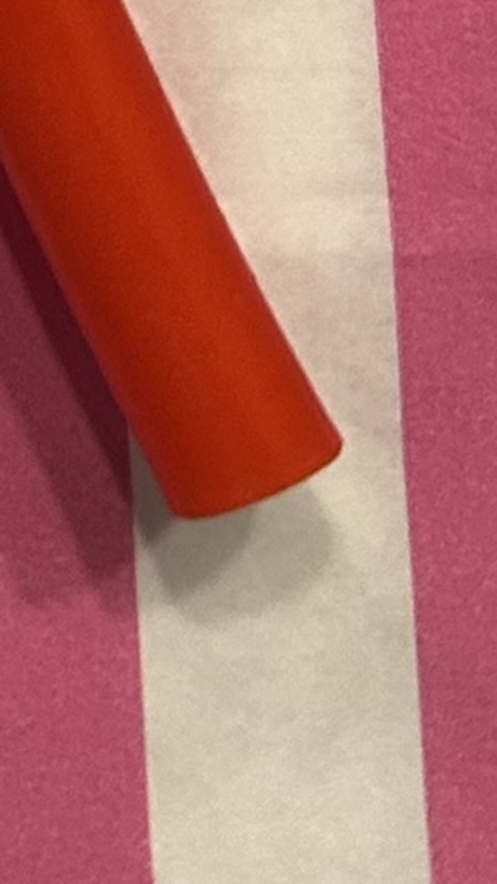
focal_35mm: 162
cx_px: -1259
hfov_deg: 6.5
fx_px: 3798
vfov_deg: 11.1
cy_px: -1249
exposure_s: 1/50
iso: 125
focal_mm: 5.7
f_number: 1.5
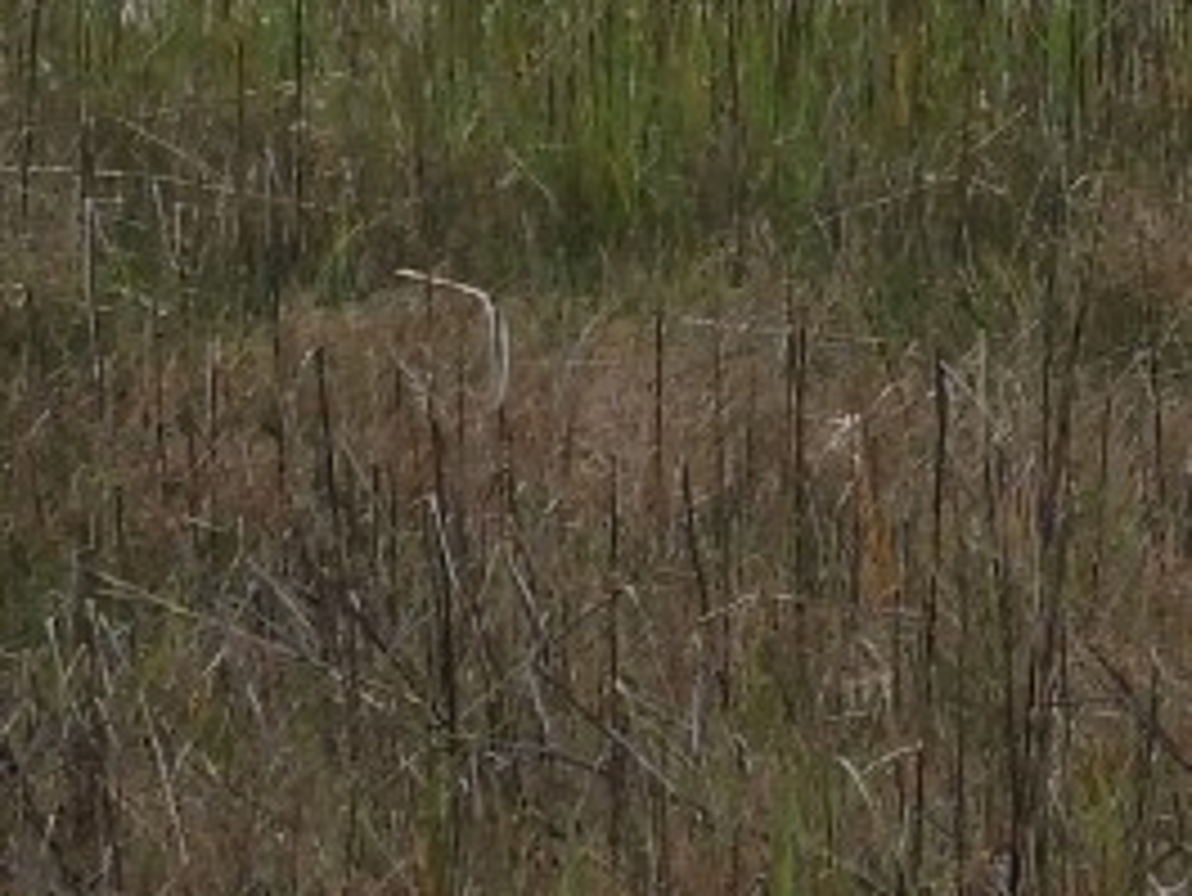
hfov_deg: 1.7
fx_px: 41134
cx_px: 1844
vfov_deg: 1.2
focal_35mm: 1194
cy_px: -612
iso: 100
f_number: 5.3
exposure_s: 1/400
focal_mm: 39.4
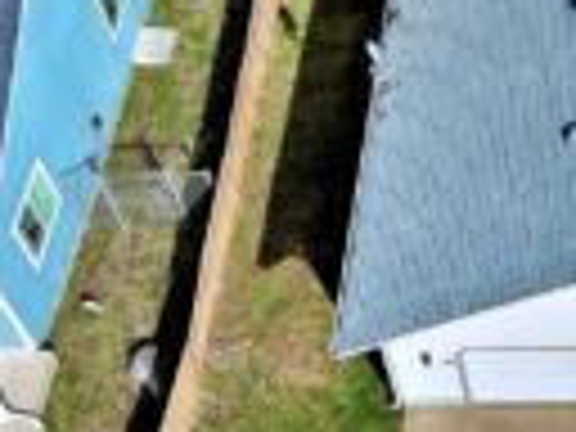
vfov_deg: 16.9
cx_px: 648
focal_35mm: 87
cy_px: 110
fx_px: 1448
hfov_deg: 21.3
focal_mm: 10.57
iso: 100
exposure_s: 1/1949
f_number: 2.8
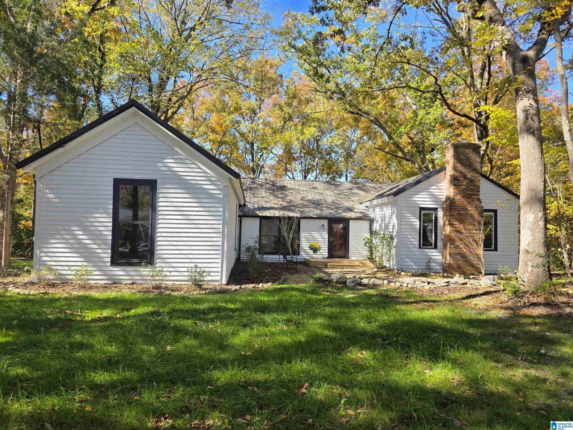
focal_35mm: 23
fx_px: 381
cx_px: 286
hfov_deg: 73.9
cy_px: 215
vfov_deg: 58.9
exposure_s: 1/1904
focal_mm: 6.3
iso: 80
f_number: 1.7
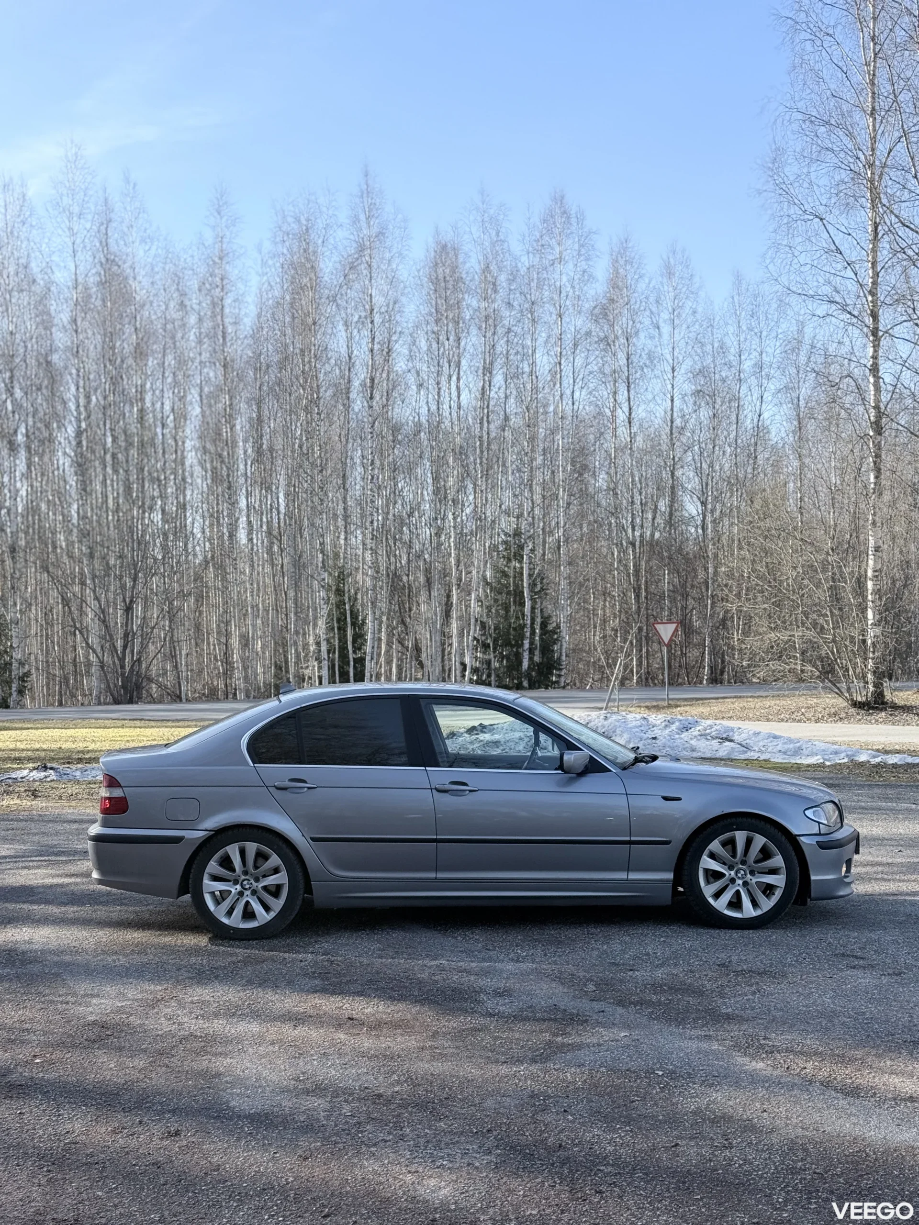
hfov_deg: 30.3
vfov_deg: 39.7
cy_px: 612
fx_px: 1699
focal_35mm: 48
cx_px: 460
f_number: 1.78
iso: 64
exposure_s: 1/2088
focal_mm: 6.76
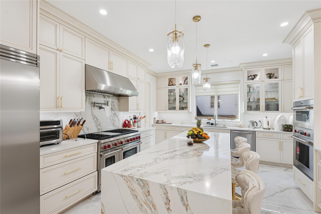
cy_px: 107
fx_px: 143
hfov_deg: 96.7
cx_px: 160
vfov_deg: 73.8
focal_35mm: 16
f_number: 9
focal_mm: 16
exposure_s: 1/8
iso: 200
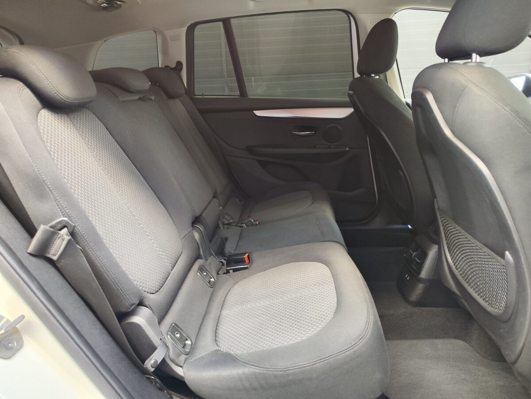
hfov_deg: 73.9
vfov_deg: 58.9
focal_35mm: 23
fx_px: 353
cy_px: 200
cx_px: 266
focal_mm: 7.01
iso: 339
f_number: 1.69
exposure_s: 1/64.2
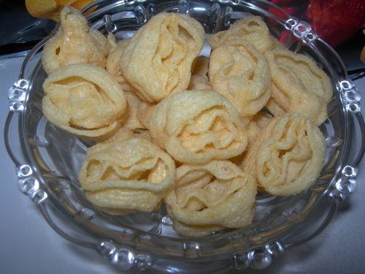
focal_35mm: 38
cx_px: 182
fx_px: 401
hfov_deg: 49.0
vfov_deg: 37.7
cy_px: 137
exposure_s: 1/60.1
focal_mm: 7.8
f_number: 4.8
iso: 50
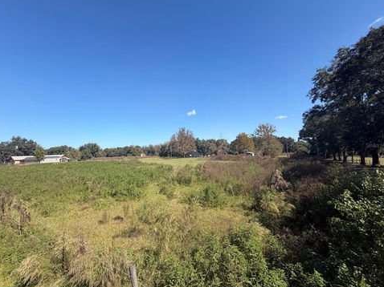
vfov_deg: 81.7
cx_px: 185
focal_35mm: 15
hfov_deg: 98.2
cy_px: 145
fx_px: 166
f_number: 2.2
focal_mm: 2.22
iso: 32
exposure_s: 1/770
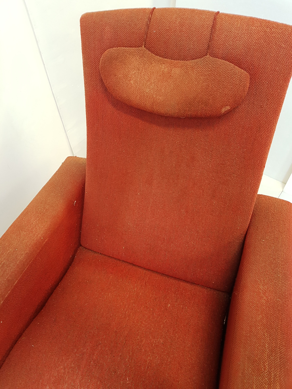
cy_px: 194
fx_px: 292
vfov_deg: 67.3
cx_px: 146
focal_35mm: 26
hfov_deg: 53.1
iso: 160
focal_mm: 4.2
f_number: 1.7
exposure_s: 1/25
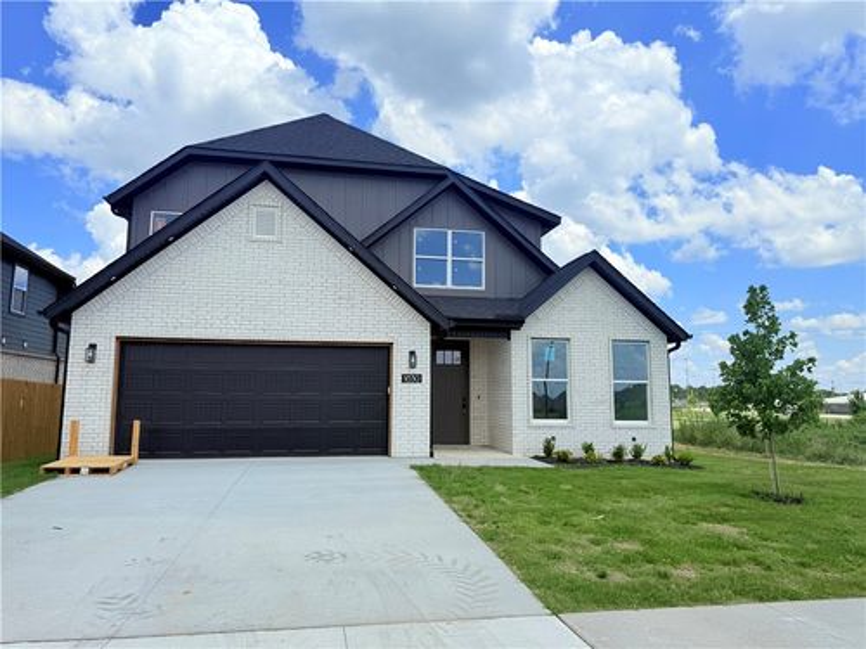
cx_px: 433
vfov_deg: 56.8
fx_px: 600
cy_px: 324
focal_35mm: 24
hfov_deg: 71.6
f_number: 1.78
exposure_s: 1/8130
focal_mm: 6.76
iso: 80
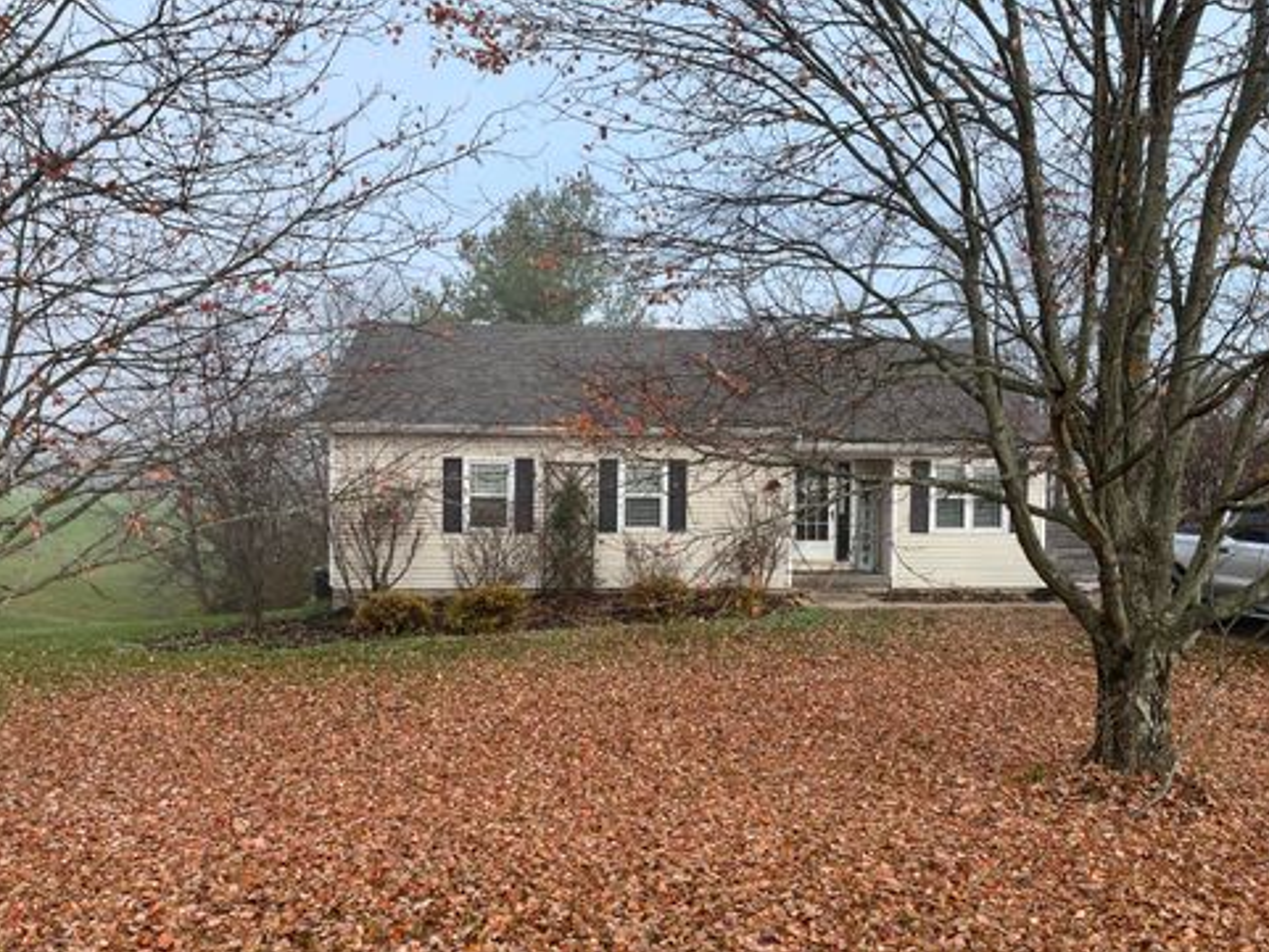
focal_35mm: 27
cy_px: 468
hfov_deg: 65.3
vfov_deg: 51.4
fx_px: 990
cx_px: 649
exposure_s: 1/1129
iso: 50
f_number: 1.6
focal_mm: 5.1
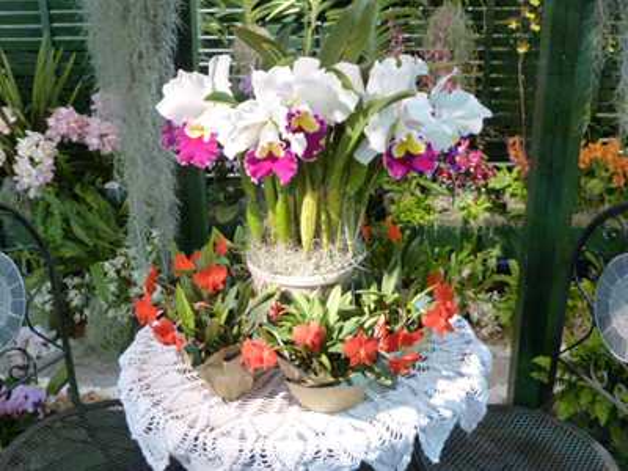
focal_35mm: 40
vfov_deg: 36.0
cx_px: 314
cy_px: 236
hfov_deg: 46.8
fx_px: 726
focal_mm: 6.5
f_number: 3.6
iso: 800
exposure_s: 1/60
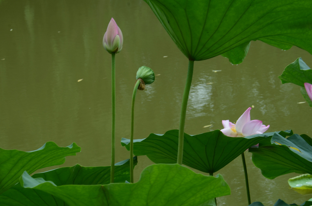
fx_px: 1064
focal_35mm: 123
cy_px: 103
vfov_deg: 11.1
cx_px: 156
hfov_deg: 16.7
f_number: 13
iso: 100
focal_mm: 82
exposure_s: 1/30
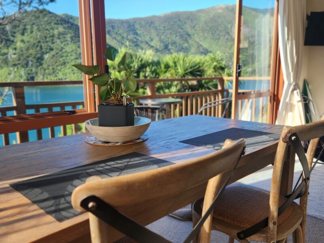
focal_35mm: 23
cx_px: 162
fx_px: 215
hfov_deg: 73.9
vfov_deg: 58.9
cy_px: 122
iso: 20
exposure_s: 1/438
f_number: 1.8
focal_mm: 5.4
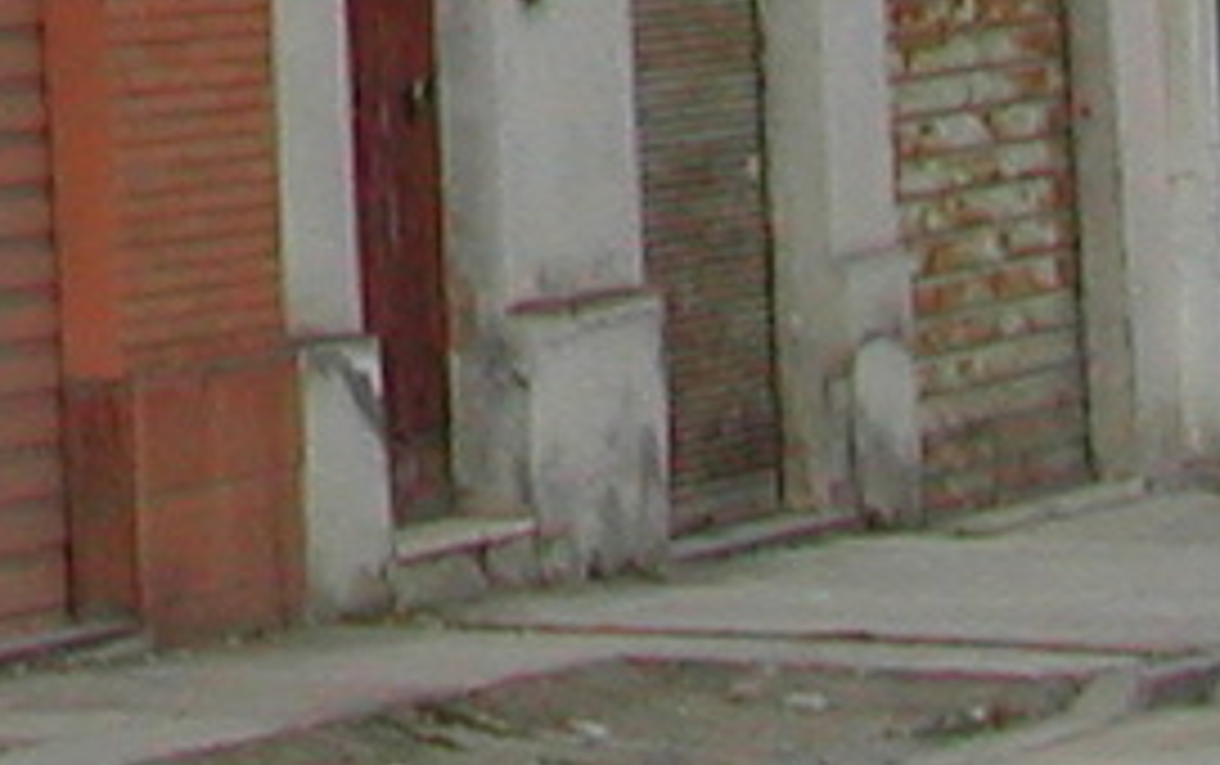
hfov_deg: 6.6
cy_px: -2092
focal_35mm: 304
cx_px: -1549
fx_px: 10118
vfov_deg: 4.1
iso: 100
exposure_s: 1/122
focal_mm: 8
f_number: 7.6
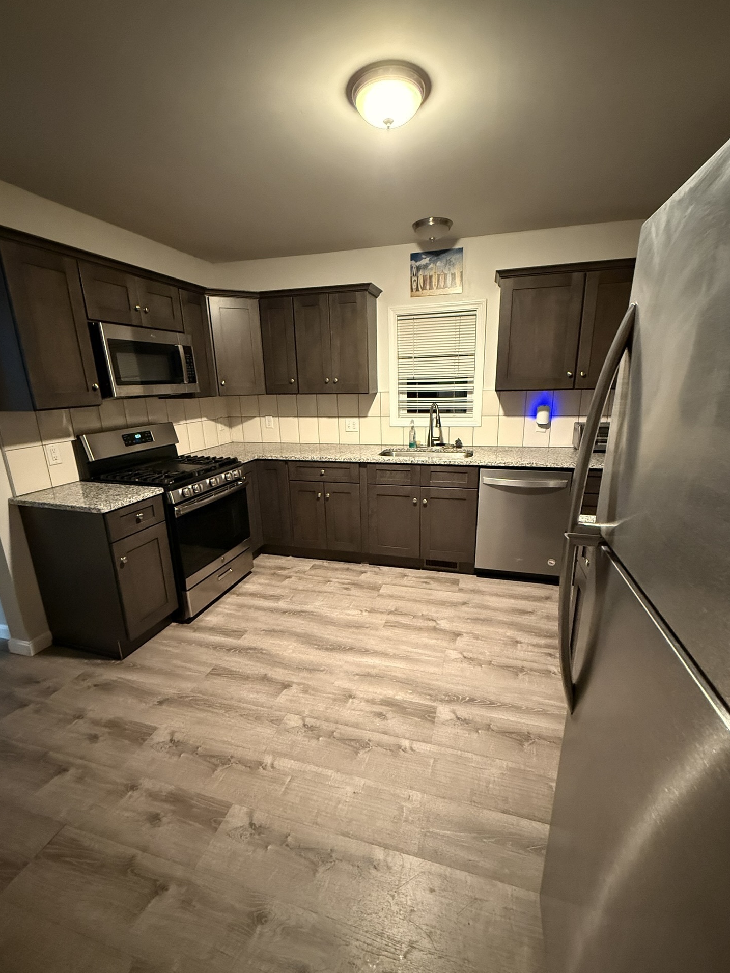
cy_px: 496
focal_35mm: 15
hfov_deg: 81.8
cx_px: 370
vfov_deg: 98.1
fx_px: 422
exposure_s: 1/40
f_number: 2.2
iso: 1250
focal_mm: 2.22
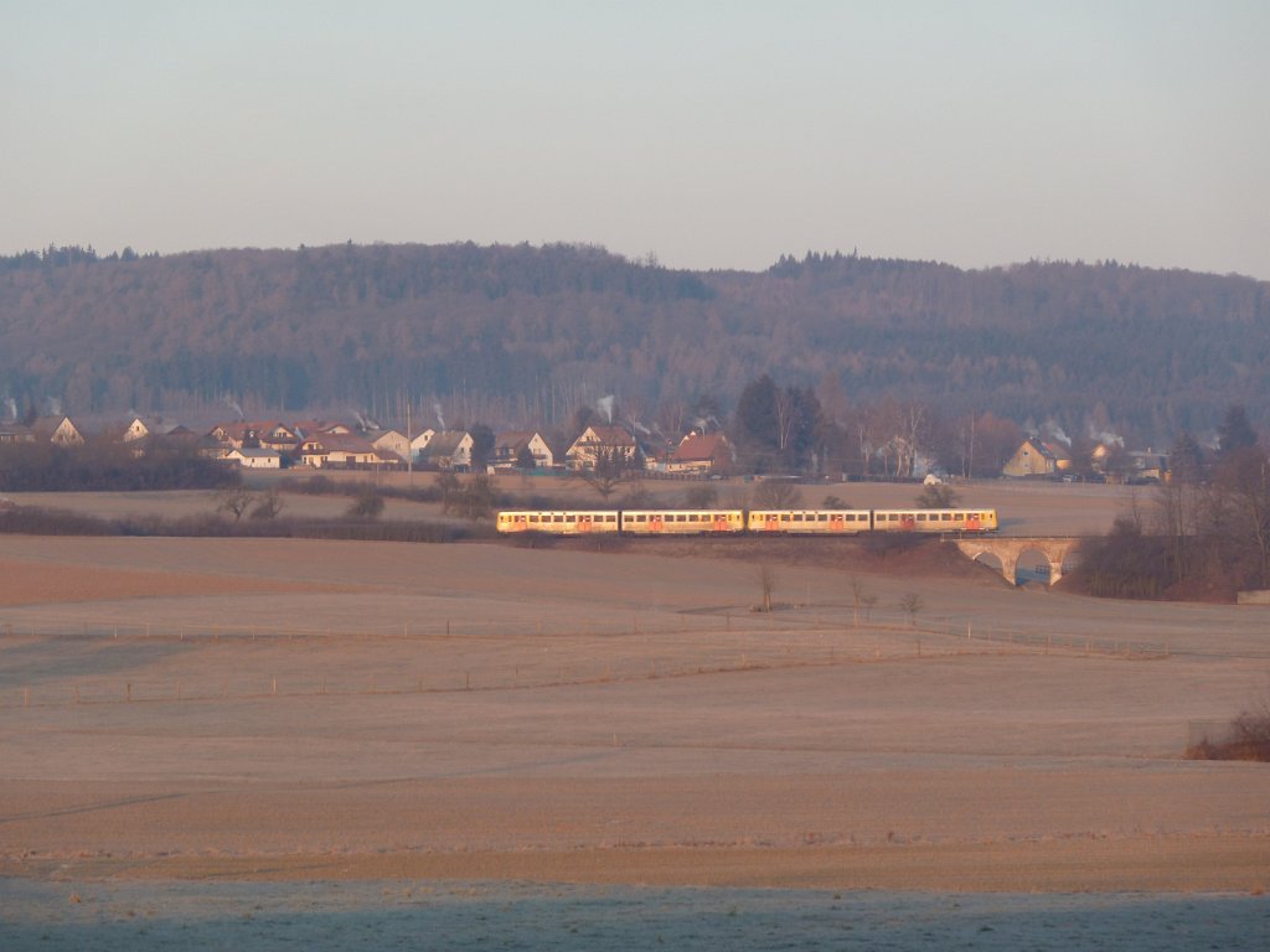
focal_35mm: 169
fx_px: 6200
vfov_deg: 8.8
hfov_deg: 11.7
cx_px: 635
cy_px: 476
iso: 80
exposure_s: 1/80
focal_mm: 27.8
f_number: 4.5
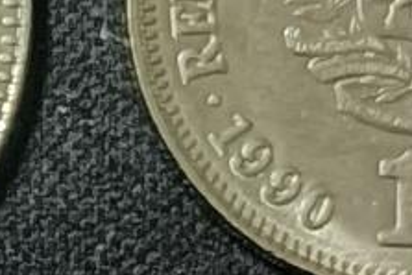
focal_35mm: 281
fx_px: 3218
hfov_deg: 7.1
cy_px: 96
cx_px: -430
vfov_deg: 4.9
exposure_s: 1/33.3
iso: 1064
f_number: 1.8
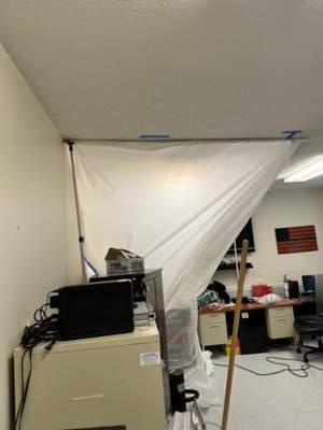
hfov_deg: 56.8
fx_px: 299
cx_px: 162
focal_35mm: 24
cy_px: 215
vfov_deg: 71.6
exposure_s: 1/120
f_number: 1.78
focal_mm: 6.76
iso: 100
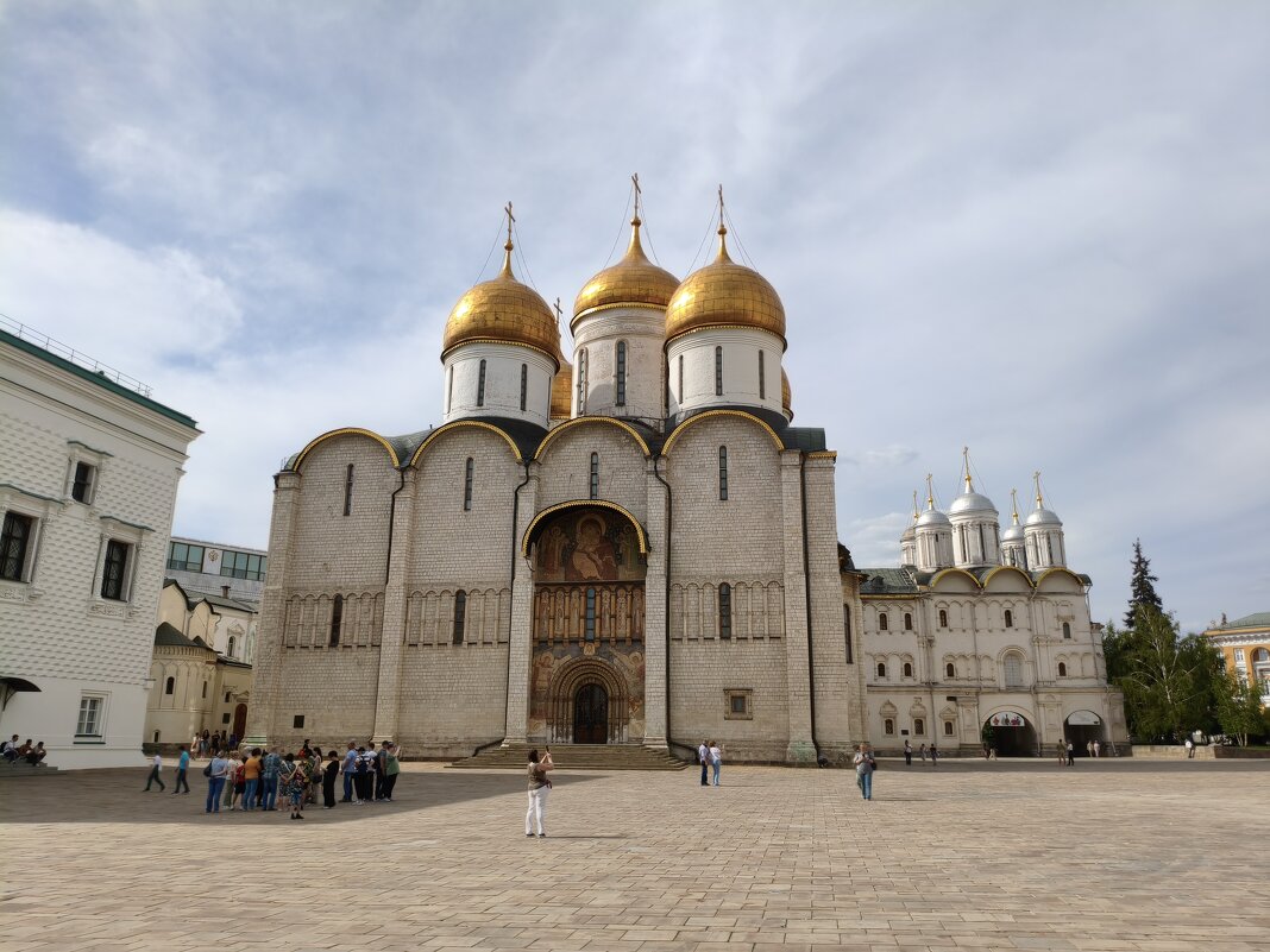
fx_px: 954
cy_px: 476
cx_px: 635
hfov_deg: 67.3
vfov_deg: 53.1
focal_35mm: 26
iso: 80
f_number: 1.5
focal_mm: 4.94
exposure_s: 1/3880
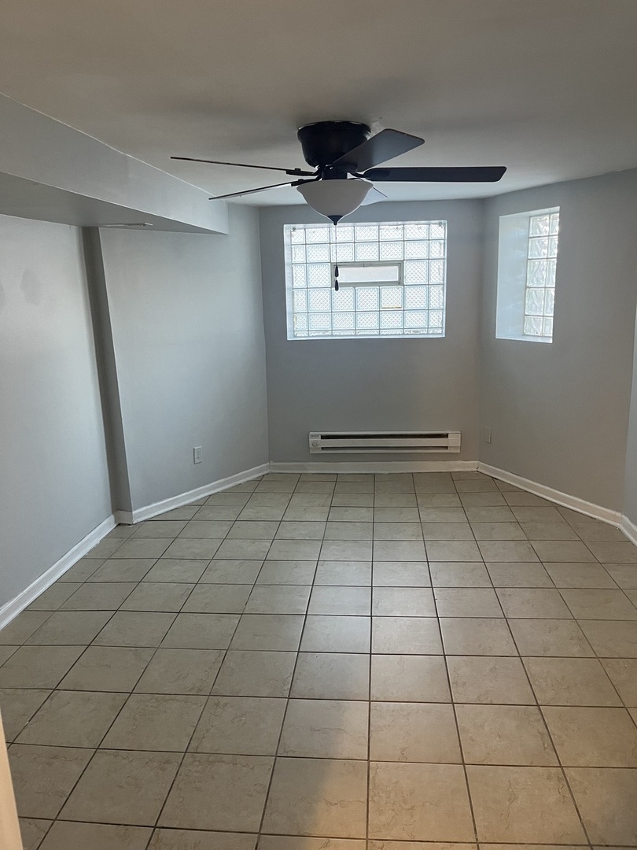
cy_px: 425
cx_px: 318
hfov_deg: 53.1
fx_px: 638
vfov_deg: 67.3
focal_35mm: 26
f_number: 1.6
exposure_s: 1/60
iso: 320
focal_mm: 5.1
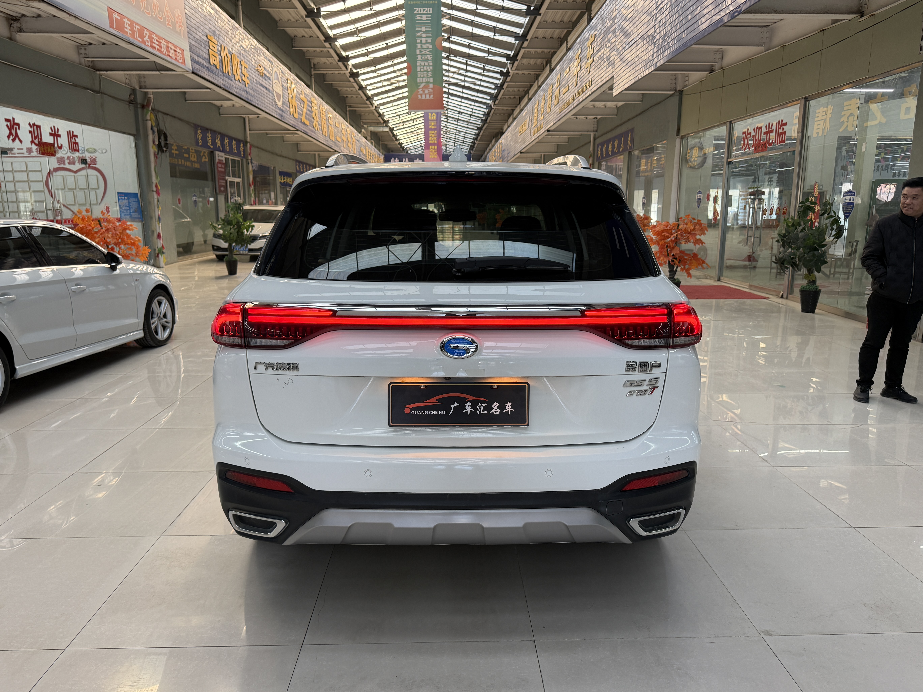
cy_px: 351
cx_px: 468
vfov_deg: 54.9
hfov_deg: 69.4
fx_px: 667
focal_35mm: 25
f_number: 1.78
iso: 125
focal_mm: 6.76
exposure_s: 1/121
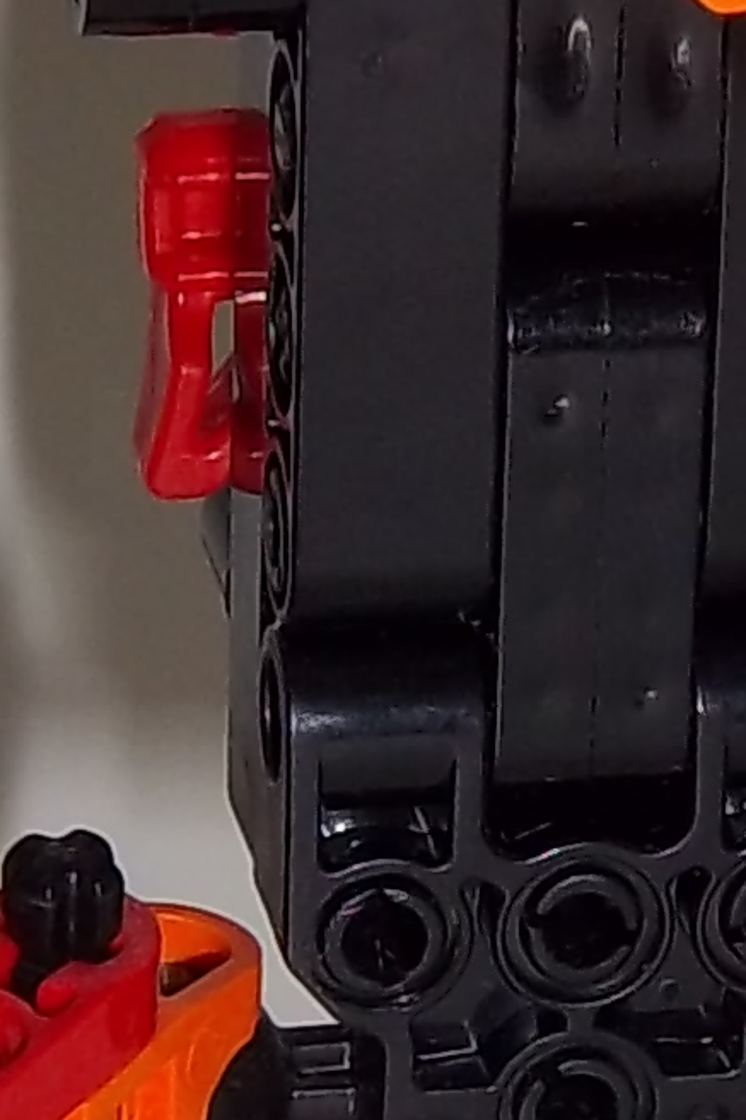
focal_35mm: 222
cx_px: 632
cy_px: 623
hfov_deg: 6.2
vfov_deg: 9.3
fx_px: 6904
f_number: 3.86
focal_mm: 6.17
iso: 64
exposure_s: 1/40
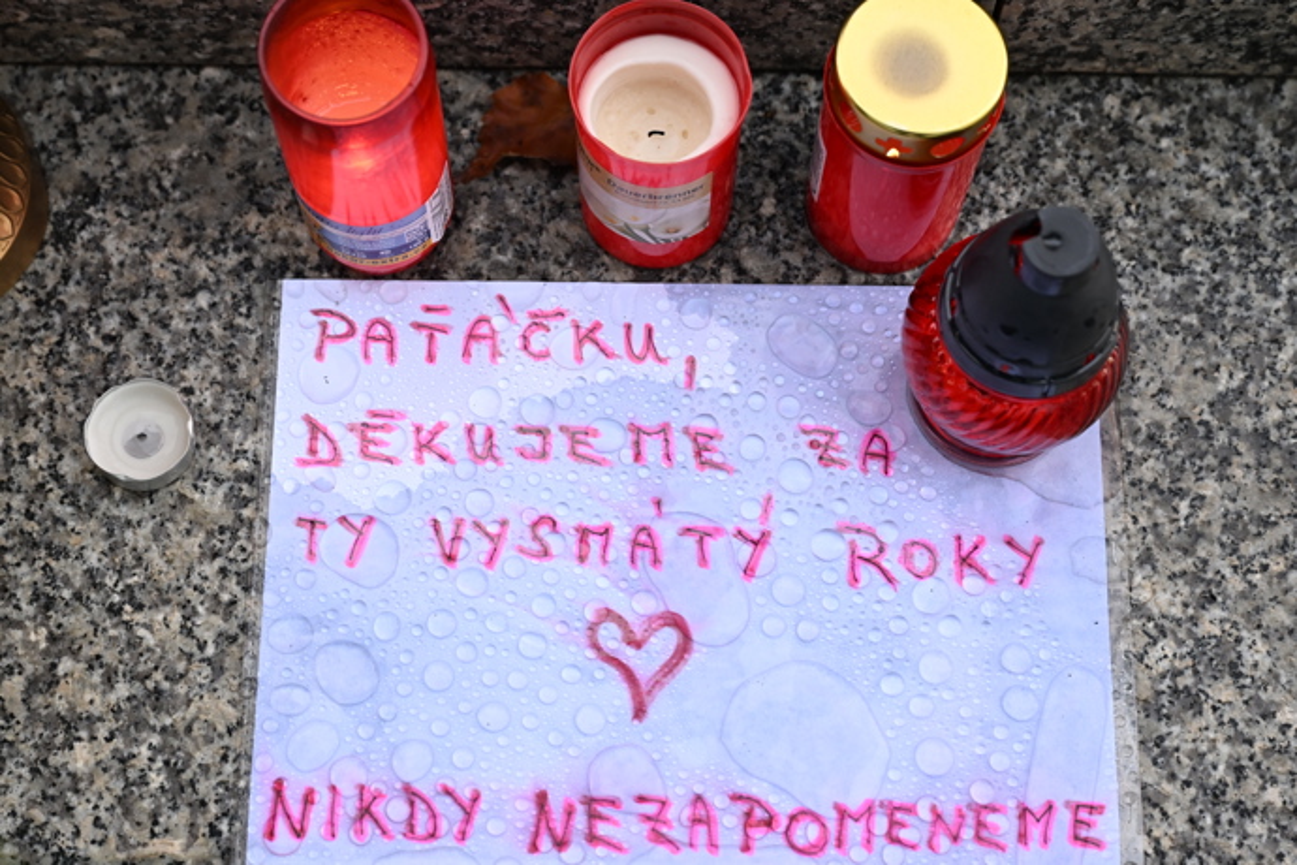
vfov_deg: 21.2
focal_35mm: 64
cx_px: 648
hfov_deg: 31.4
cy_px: 432
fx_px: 2306
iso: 1250
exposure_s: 1/640
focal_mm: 64
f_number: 5
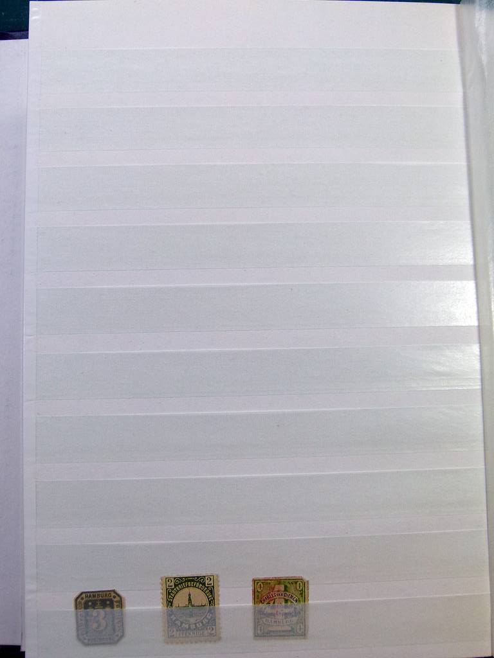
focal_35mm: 38
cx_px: 247
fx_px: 723
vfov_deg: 49.0
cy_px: 329
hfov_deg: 37.7
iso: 100
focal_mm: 6.8
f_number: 4
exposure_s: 1/160
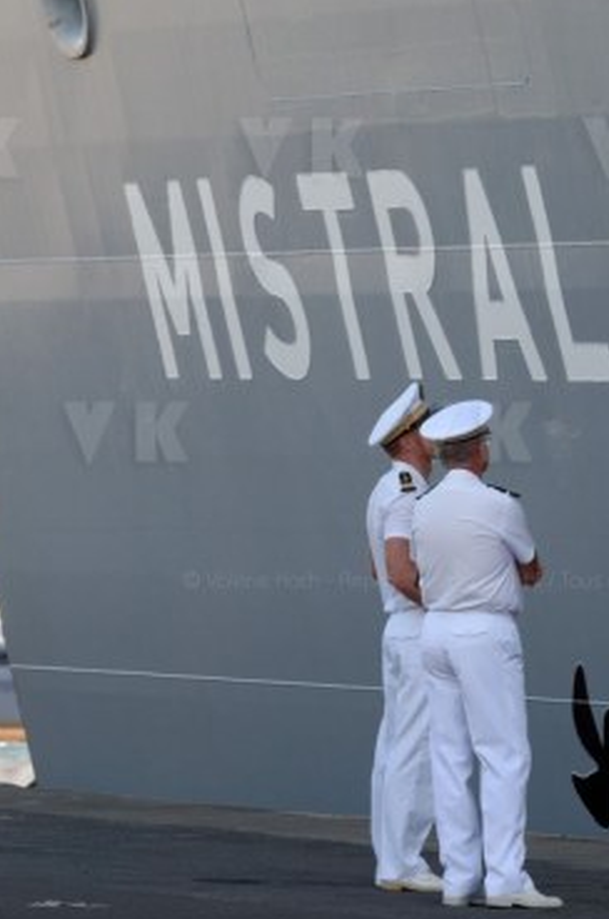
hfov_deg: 2.8
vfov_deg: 4.2
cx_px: 468
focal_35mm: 489
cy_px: 205
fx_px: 12454
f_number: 8
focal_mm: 200
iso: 100
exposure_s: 1/320
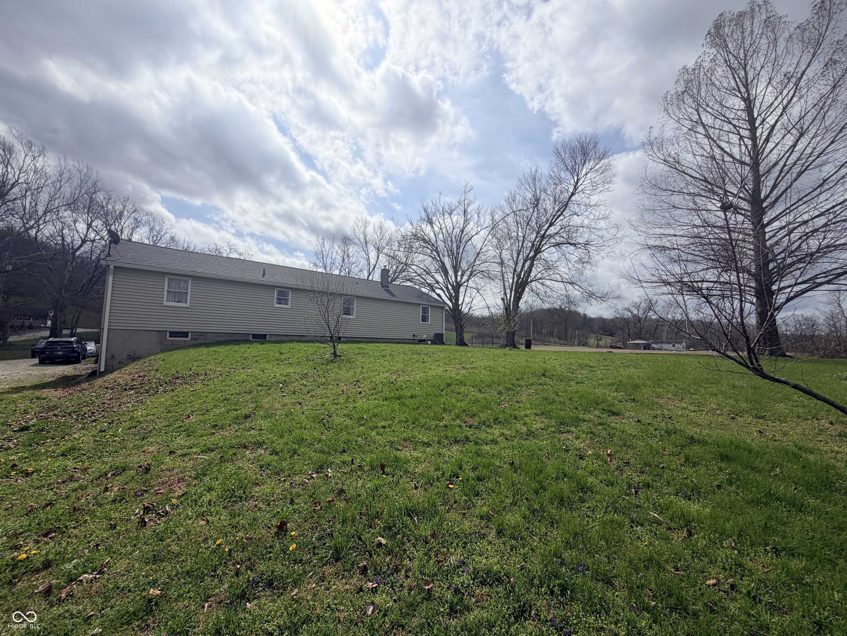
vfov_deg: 85.7
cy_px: 318
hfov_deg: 102.1
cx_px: 424
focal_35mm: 14
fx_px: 343
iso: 20
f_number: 2.2
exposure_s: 1/2506
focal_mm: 2.22
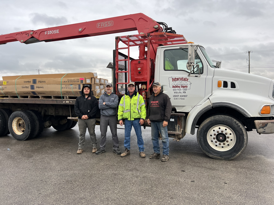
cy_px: 102
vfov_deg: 53.1
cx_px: 137
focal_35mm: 26
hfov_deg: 67.3
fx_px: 206
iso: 80
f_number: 1.5
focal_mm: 5.7
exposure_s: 1/121
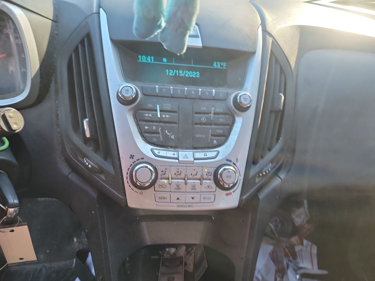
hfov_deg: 71.6
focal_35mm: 24
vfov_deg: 56.8
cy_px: 140
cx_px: 188
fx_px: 260
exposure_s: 1/59
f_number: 1.8
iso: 158
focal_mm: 6.7
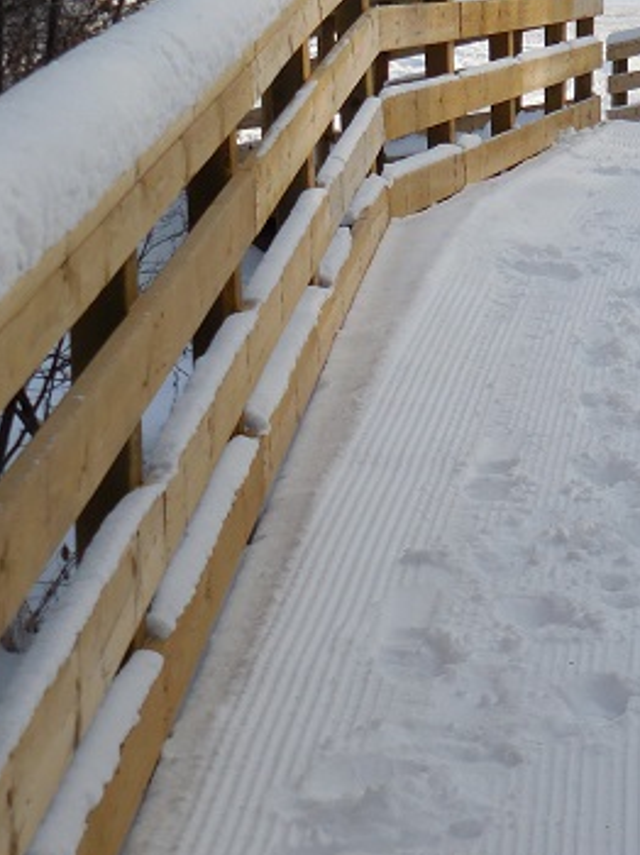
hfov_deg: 11.9
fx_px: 2937
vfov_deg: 16.5
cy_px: 198
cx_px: 958
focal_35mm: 119
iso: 125
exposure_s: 1/640
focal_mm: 9.4
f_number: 4.3
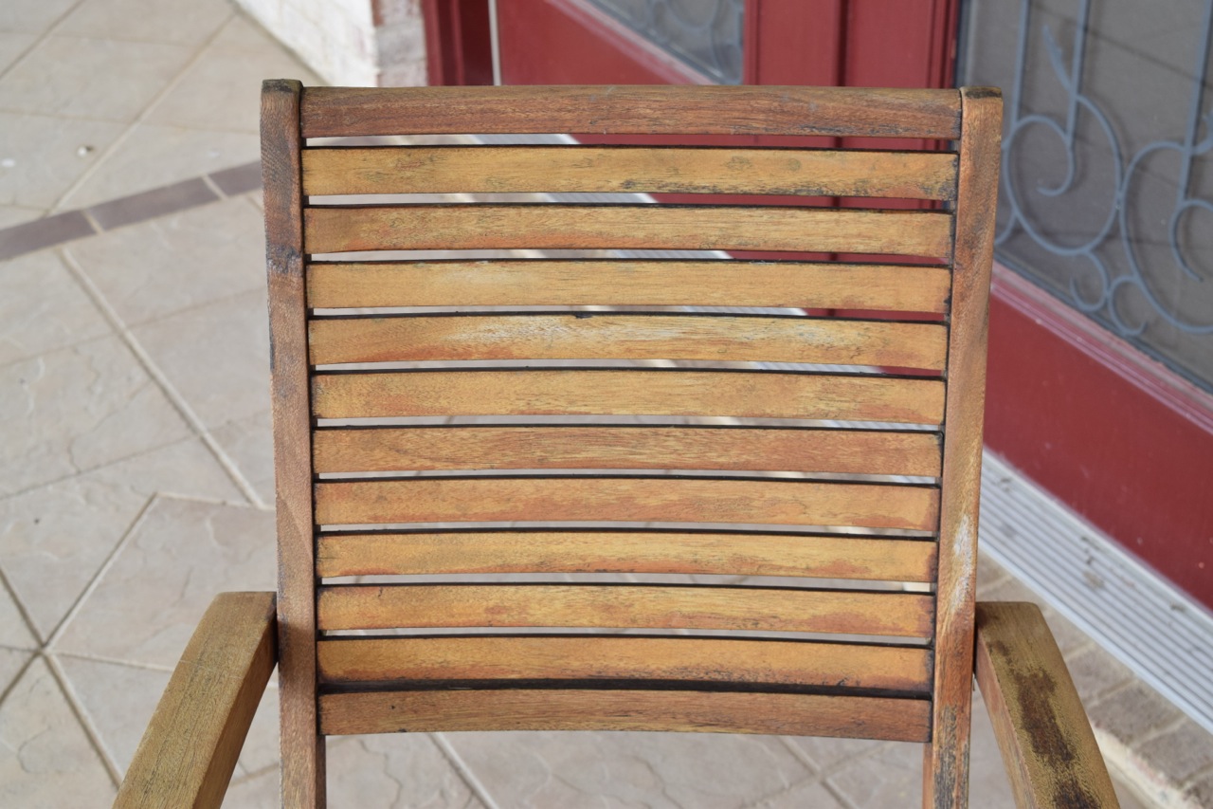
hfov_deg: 33.4
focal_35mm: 60
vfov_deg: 22.6
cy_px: 404
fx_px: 2021
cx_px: 606
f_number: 6.3
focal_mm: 40
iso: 400
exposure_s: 1/160
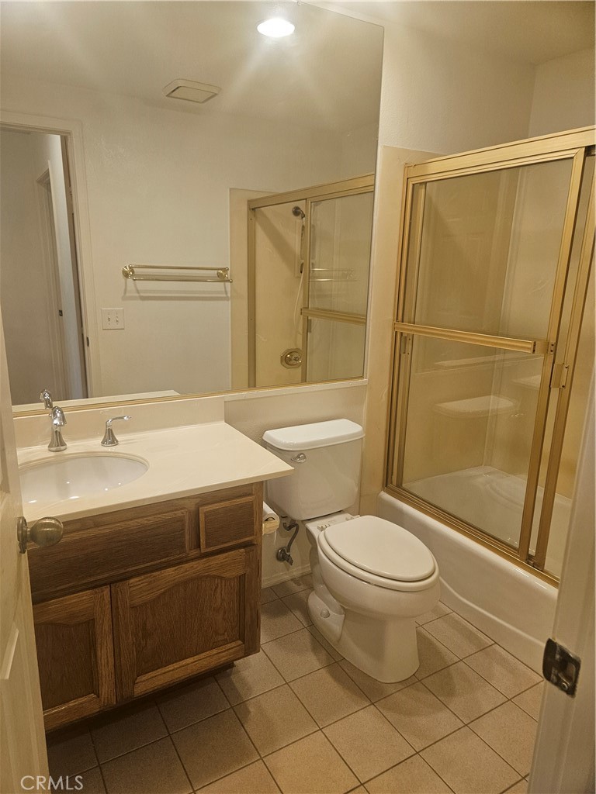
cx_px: 298
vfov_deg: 73.9
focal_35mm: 23
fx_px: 528
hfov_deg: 58.9
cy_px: 397
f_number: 1.8
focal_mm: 5.4
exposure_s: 1/120
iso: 250
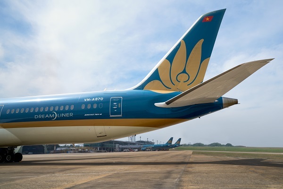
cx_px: 142
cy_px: 94
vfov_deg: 43.6
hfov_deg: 61.9
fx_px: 236
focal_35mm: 30
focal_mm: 30
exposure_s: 1/320
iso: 80
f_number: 8
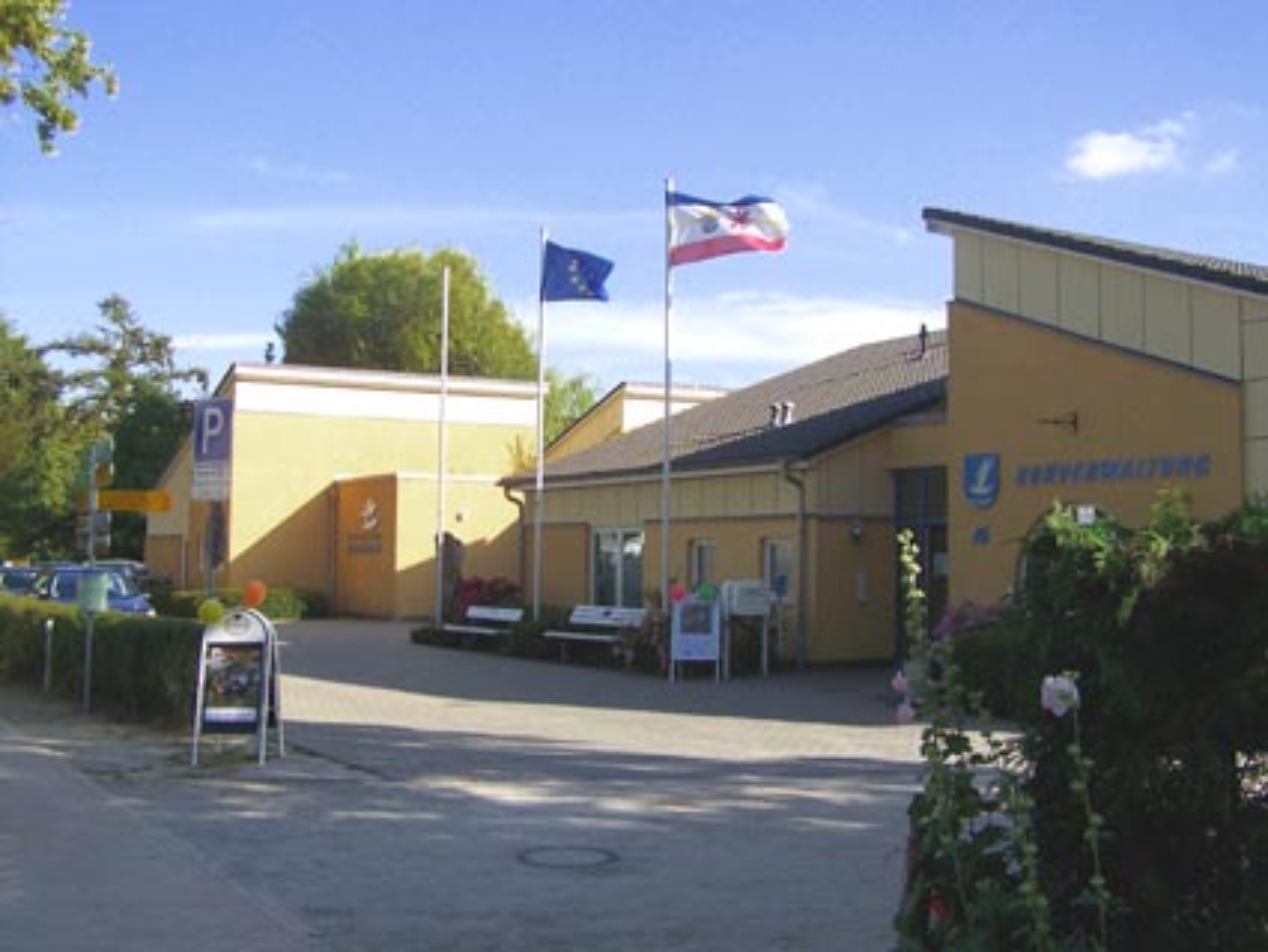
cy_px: 476
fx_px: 1392
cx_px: 634
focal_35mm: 38
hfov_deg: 49.0
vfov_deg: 37.7
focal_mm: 6.3
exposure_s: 1/250
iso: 64
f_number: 4
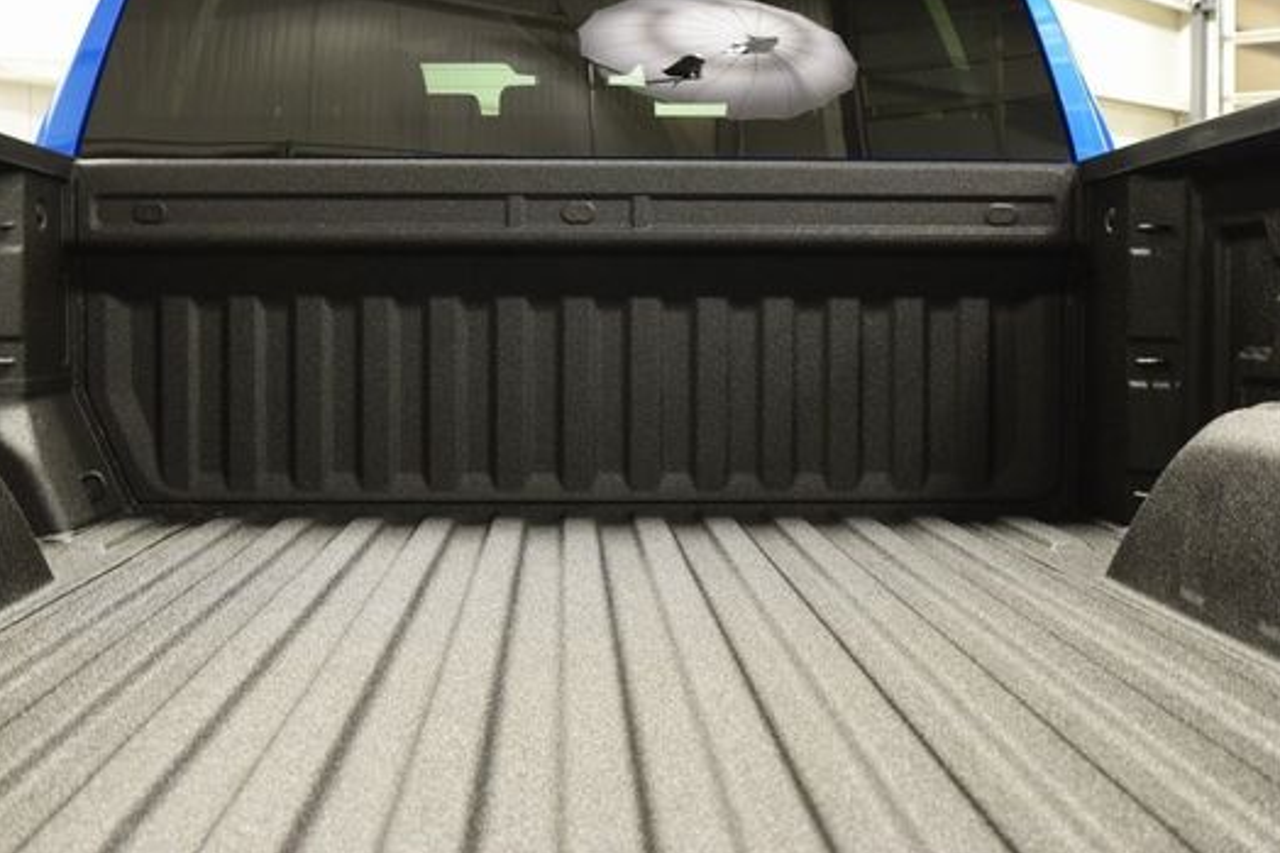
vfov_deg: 30.4
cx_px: 598
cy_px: 339
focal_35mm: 44
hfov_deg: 44.5
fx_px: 1564
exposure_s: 1/15
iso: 1400
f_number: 6.3
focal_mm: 24
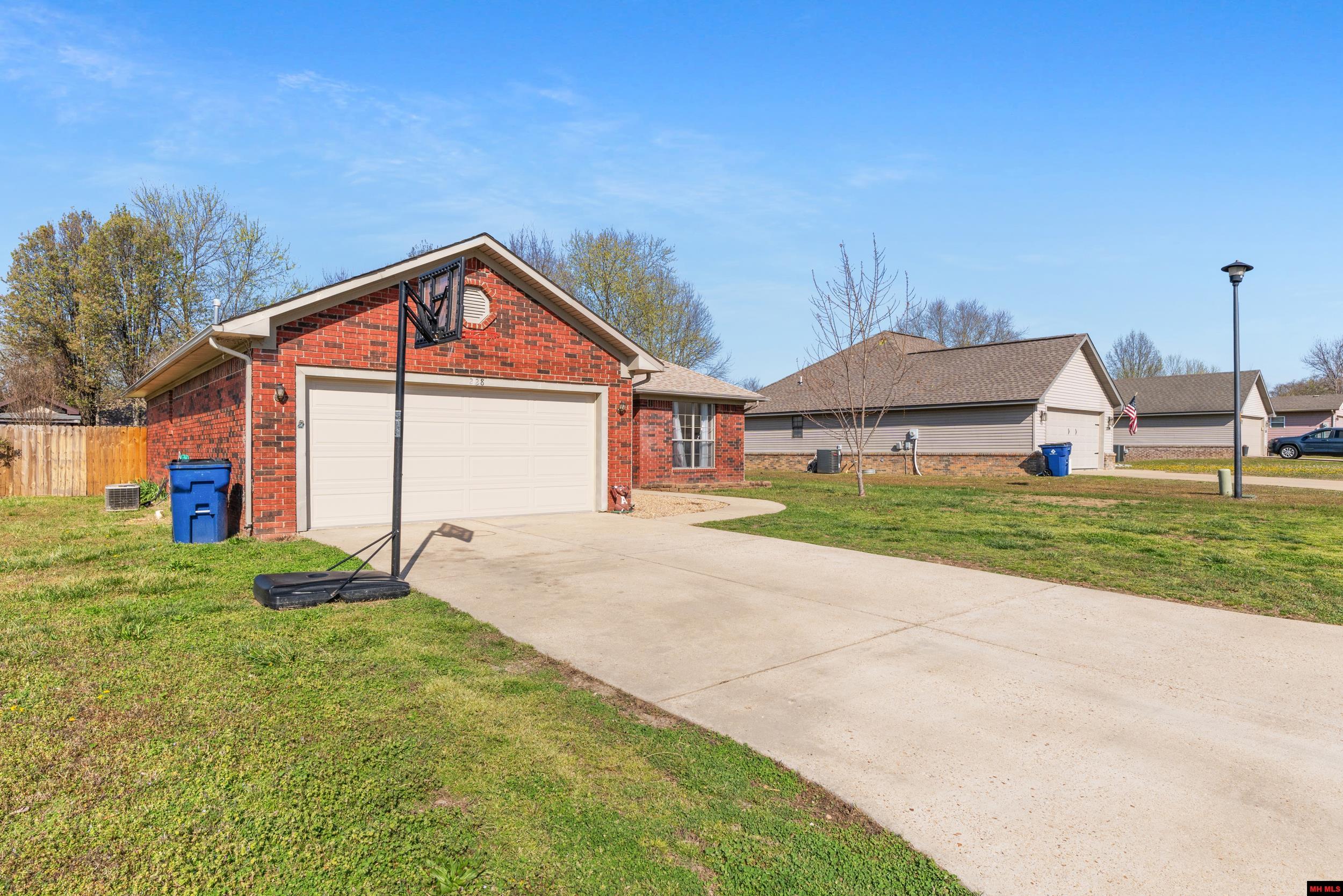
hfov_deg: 84.5
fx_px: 739
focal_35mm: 20
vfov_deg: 62.4
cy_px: 448
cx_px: 672
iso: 200
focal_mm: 13.2
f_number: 9
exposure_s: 1/800
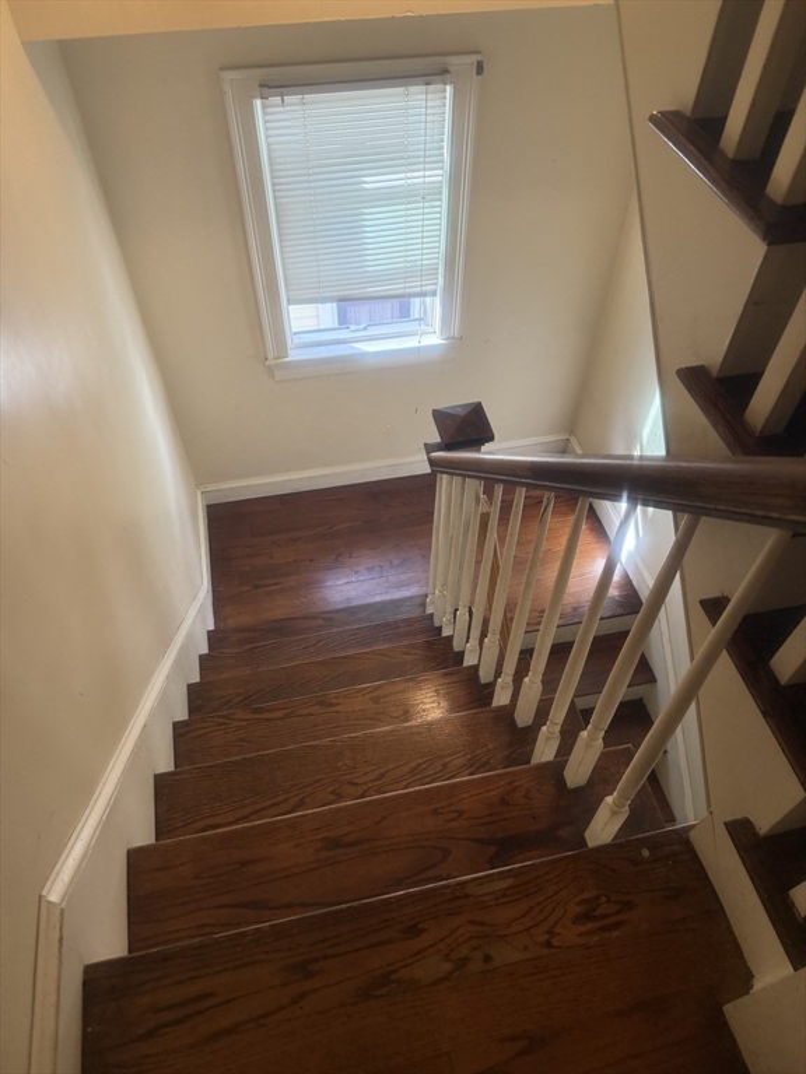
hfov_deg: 56.8
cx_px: 403
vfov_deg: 71.6
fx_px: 745
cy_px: 537
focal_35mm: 24
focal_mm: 6.76
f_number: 1.78
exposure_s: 1/120
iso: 250
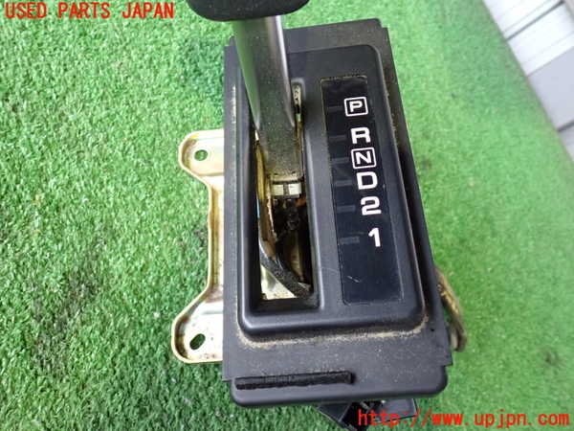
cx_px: 287
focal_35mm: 30
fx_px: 497
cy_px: 216
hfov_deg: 60.0
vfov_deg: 46.8
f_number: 2.3
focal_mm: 5.4
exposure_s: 1/30
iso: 640
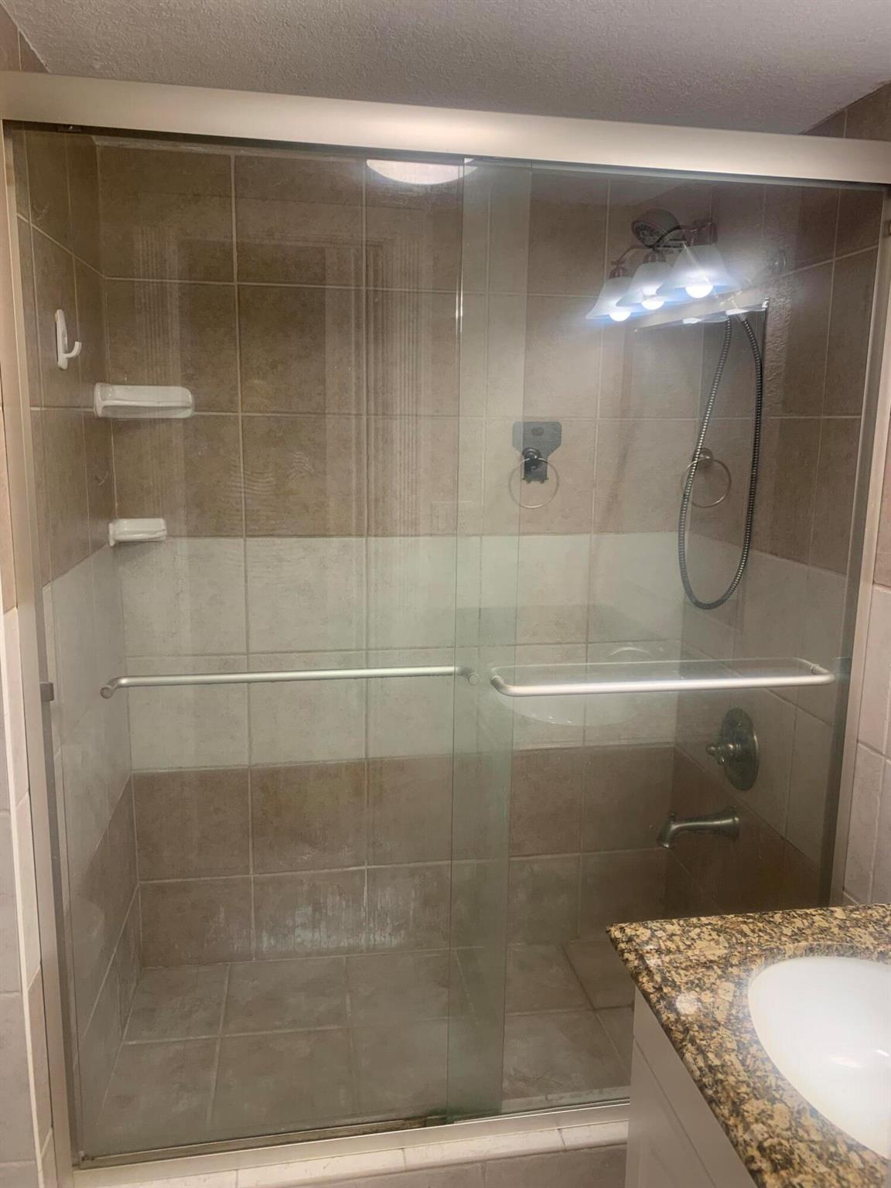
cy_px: 594
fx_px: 892
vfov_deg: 67.3
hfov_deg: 53.1
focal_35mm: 26
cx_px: 446
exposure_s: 1/60
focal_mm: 4.25
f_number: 1.8
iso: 64
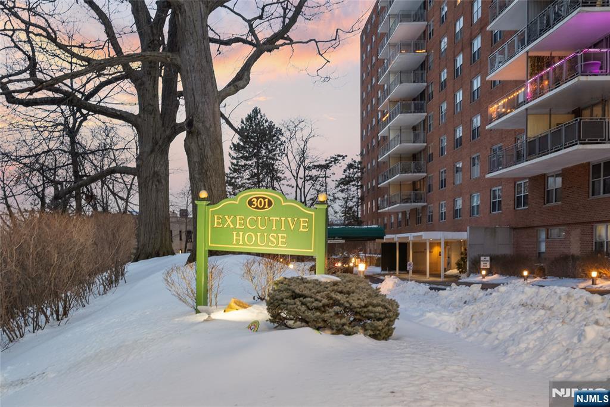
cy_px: 204
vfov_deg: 38.9
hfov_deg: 55.8
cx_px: 305
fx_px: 576
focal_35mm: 34
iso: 100
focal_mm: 34
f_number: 8
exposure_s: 1/4
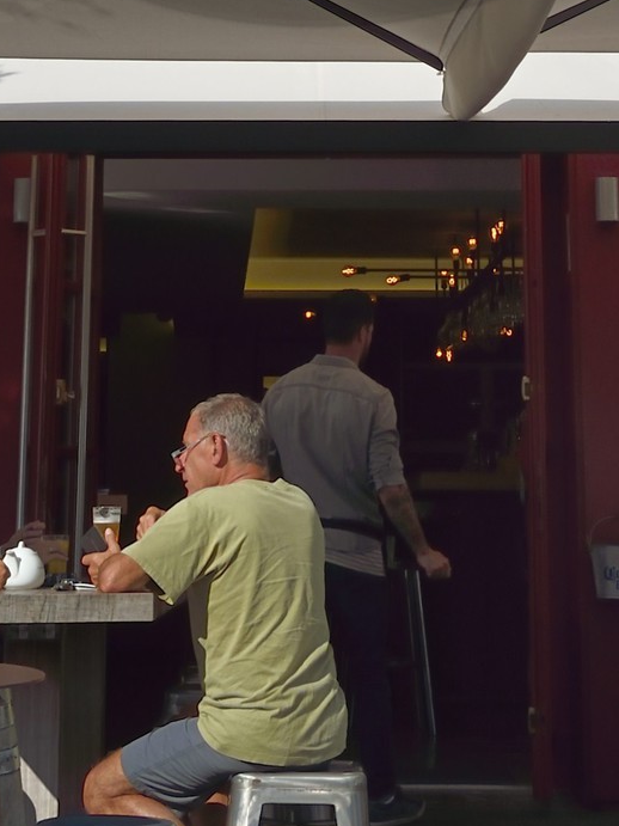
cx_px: 314
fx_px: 3506
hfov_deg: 10.1
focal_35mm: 147
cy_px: -534
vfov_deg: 12.5
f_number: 18
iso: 200
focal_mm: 44
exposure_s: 1/250
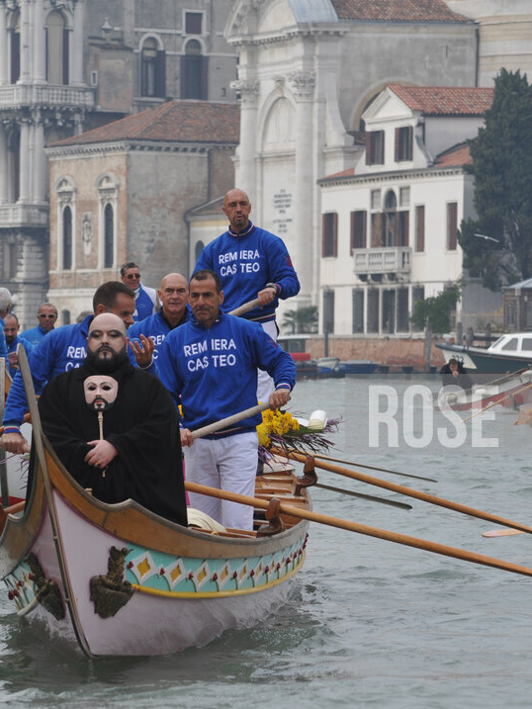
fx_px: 5347
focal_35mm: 261
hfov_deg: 5.7
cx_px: 127
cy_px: 355
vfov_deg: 7.6
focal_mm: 180
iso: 640
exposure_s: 1/640
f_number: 10
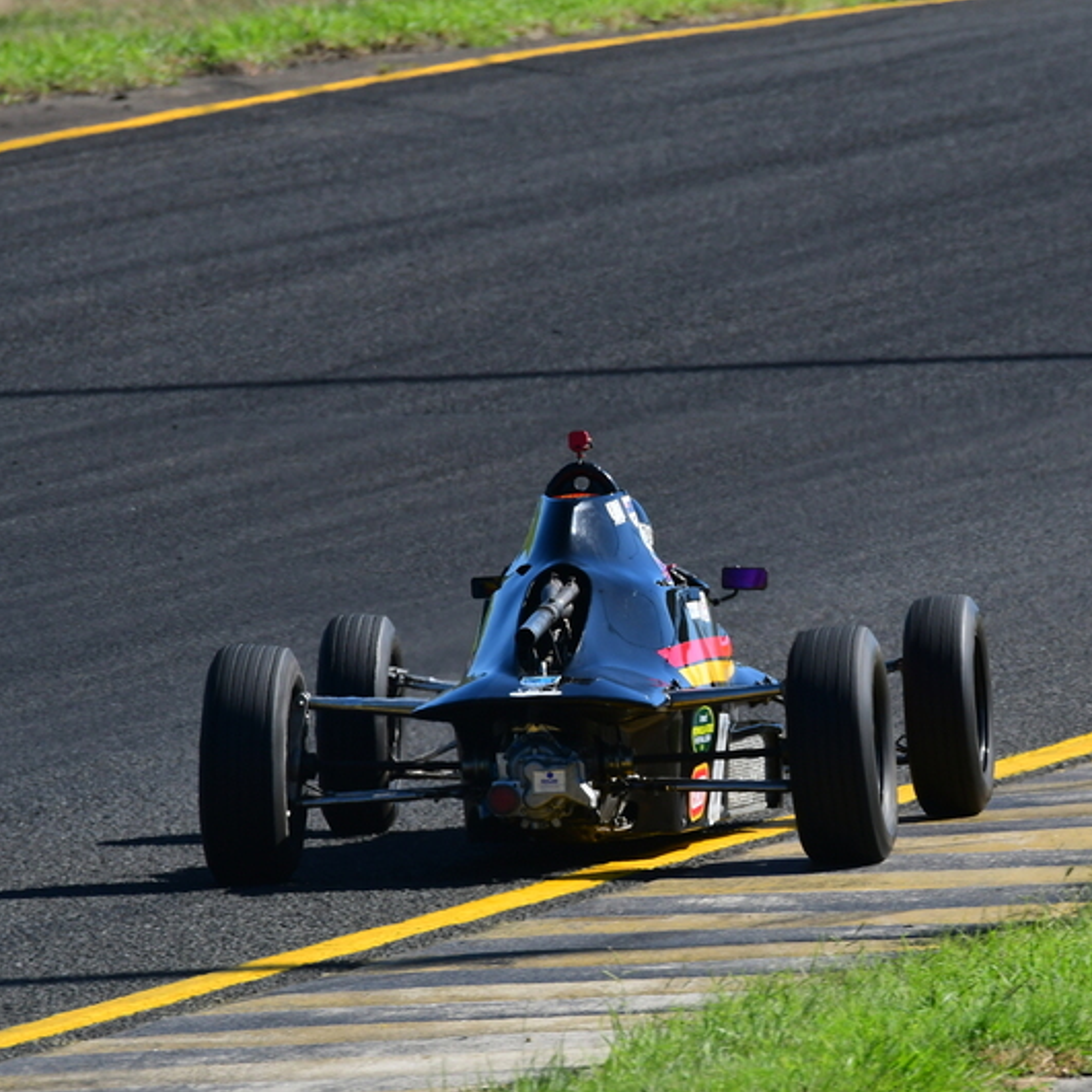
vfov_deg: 2.2
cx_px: 818
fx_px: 28124
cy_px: 546
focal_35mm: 788
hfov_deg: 2.2
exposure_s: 1/640
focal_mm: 410
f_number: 11
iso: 500
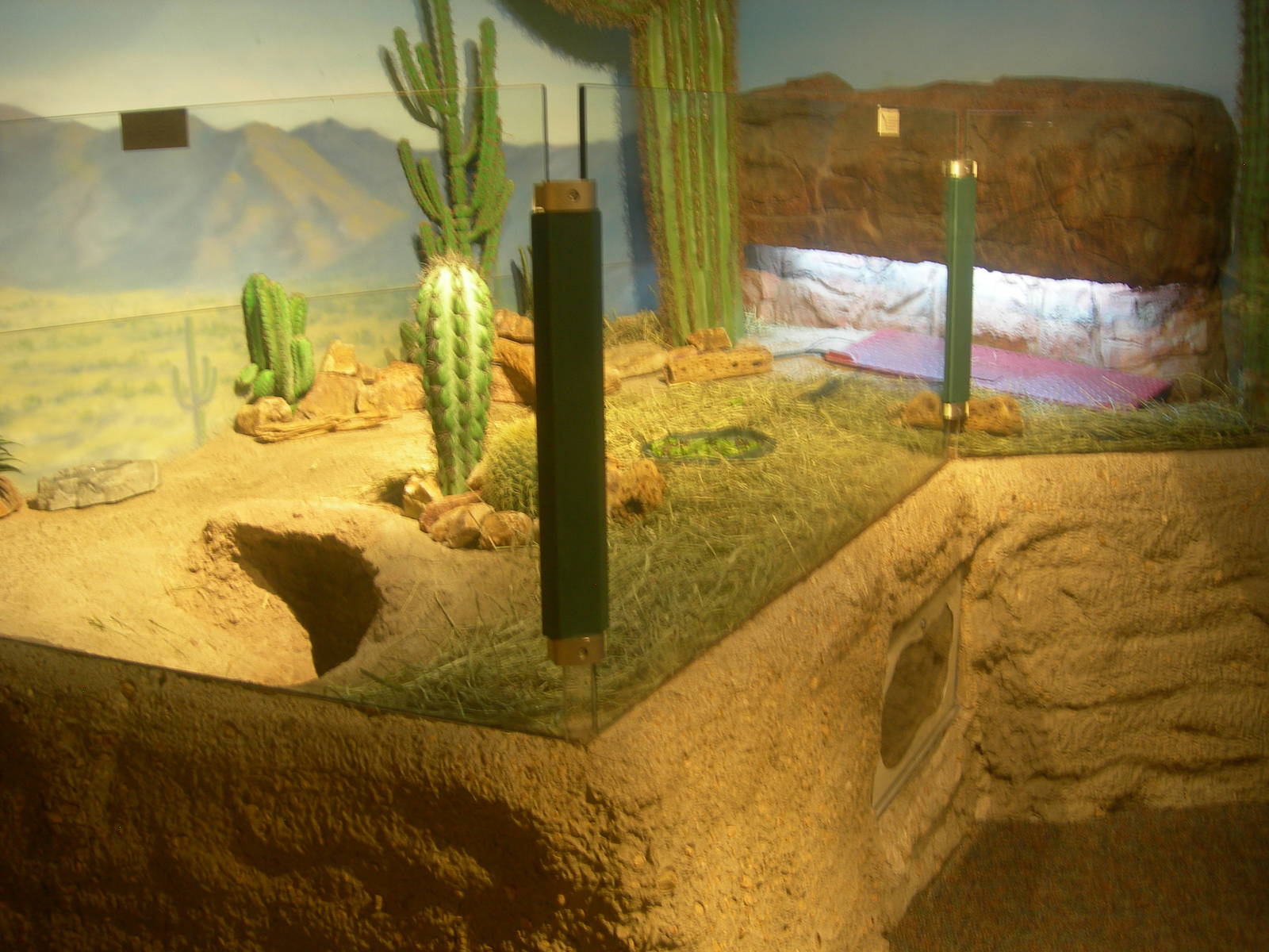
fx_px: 1393
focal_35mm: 38
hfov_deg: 49.0
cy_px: 476
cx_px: 634
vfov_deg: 37.7
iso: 50
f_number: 2.8
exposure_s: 1/3.5
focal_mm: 7.8
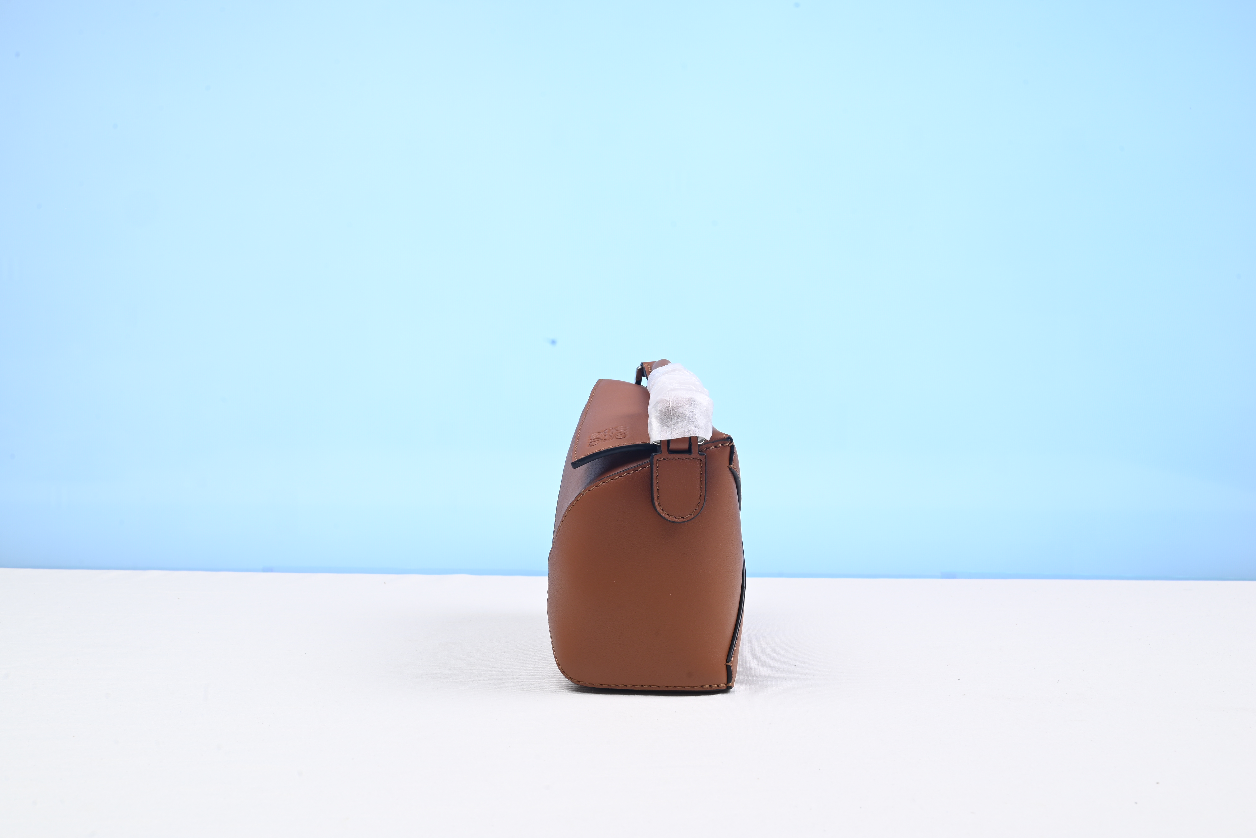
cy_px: 419
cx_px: 628
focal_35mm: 40
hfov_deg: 48.4
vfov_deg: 33.4
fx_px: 1396
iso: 100
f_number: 16
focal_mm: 40
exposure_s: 1/2
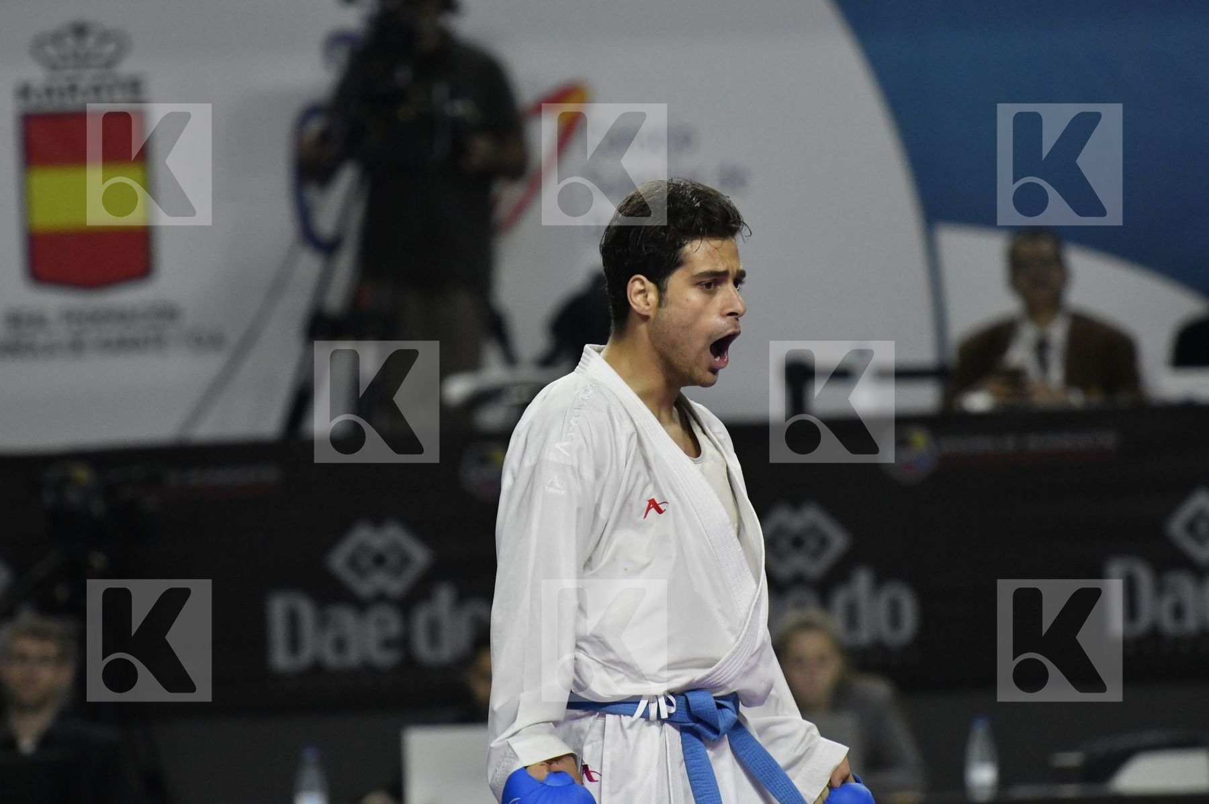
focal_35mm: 420
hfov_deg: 4.9
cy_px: 402
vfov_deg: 3.3
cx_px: 604
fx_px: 14097
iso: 2000
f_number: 4
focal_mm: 280
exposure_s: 1/1000
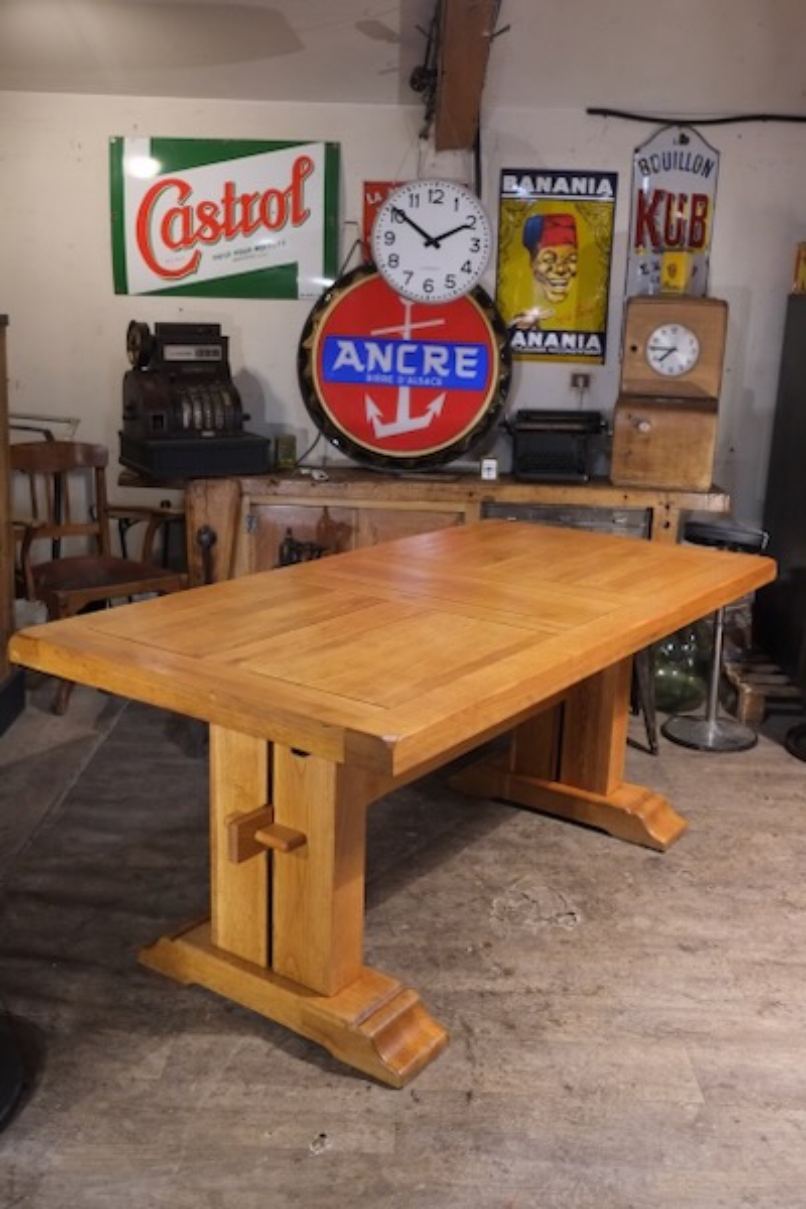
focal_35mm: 35
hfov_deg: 37.9
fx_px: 1175
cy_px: 604
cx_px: 403
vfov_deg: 54.4
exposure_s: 1/125
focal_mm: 23
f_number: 4
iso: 3200
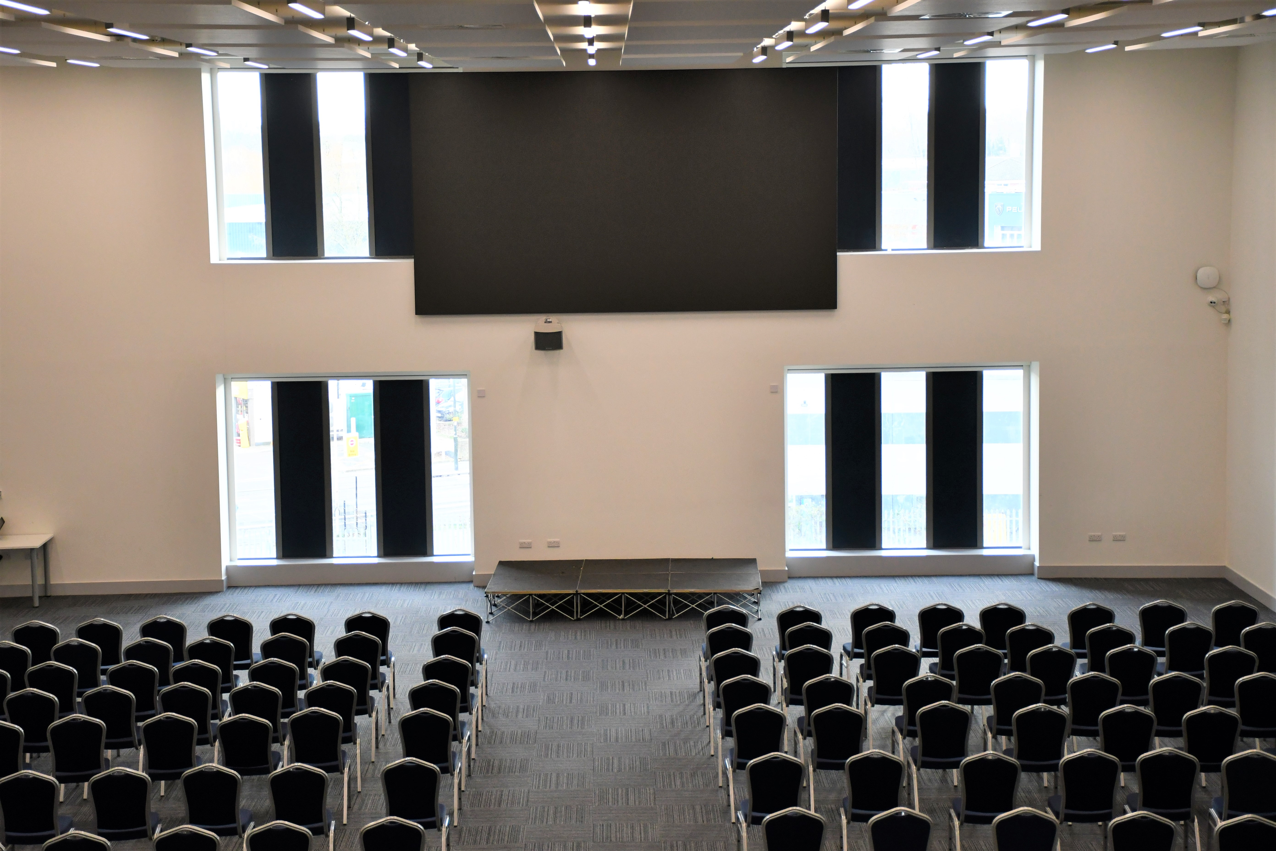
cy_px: 426
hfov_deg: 28.1
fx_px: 2552
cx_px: 638
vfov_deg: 18.9
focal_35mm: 72
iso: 1100
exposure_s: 1/125
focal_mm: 48
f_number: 4.5
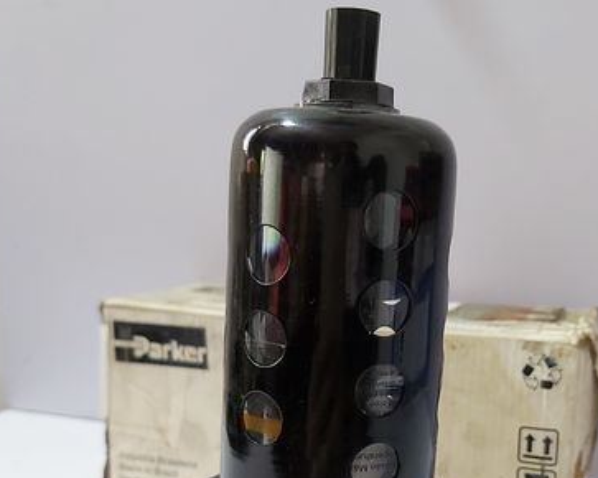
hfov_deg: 43.7
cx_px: 354
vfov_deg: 34.5
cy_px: 387
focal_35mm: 42
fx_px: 743
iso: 320
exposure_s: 1/33
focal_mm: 3.92
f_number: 1.7
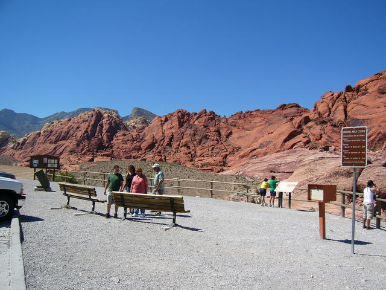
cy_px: 145
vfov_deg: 40.7
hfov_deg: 52.6
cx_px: 193
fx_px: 390
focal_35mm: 35
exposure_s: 1/200
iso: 50
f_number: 8
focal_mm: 5.8
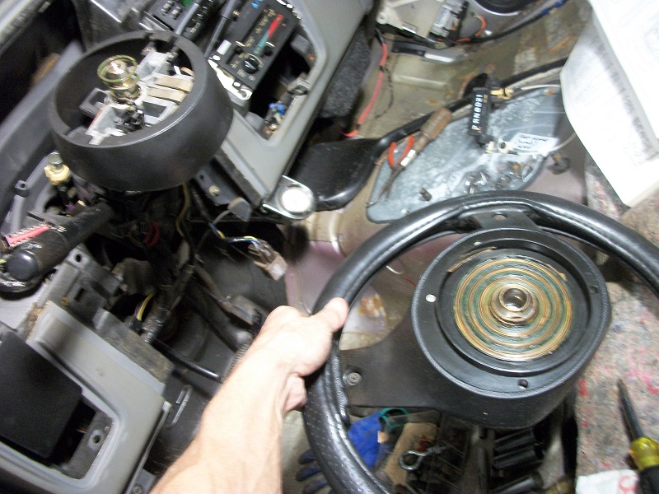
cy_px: 247
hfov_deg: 56.8
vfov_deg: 44.2
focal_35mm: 32
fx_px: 609
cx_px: 330
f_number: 2.9
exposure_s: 1/8
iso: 250
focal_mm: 5.7
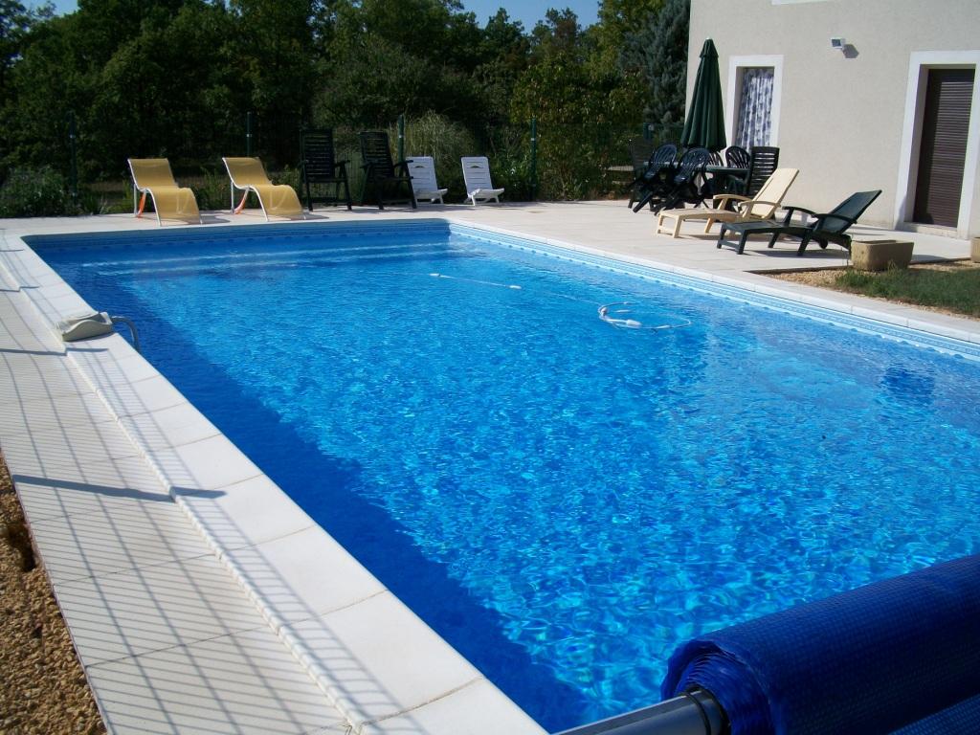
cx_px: 490
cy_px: 368
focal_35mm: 35
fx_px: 991
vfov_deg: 40.7
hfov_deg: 52.6
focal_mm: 6.3
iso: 80
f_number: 5.6
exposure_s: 1/640
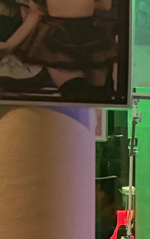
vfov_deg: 12.4
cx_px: 777
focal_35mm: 168
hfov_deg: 5.6
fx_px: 1098
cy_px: 160
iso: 640
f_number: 1.78
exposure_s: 1/33
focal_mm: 6.76
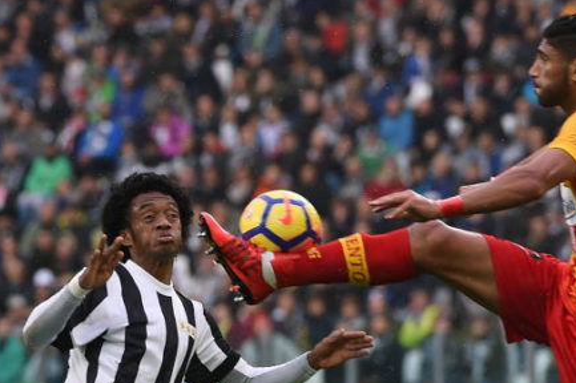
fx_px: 6683
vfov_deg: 3.3
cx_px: 343
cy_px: 376
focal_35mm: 418
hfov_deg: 4.9
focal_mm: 200
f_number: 4.5
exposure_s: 1/1250
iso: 1250
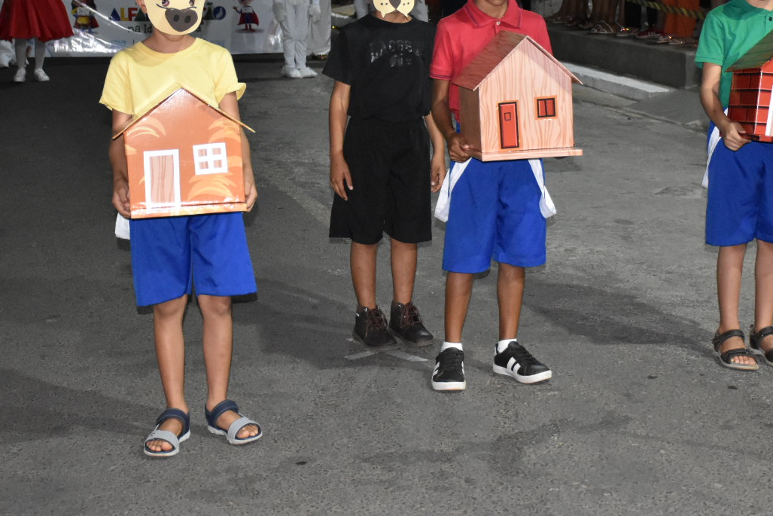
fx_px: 1778
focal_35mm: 83
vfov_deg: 16.5
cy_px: 187
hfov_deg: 24.5
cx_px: 436
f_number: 4.2
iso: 3200
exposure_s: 1/100
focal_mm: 35
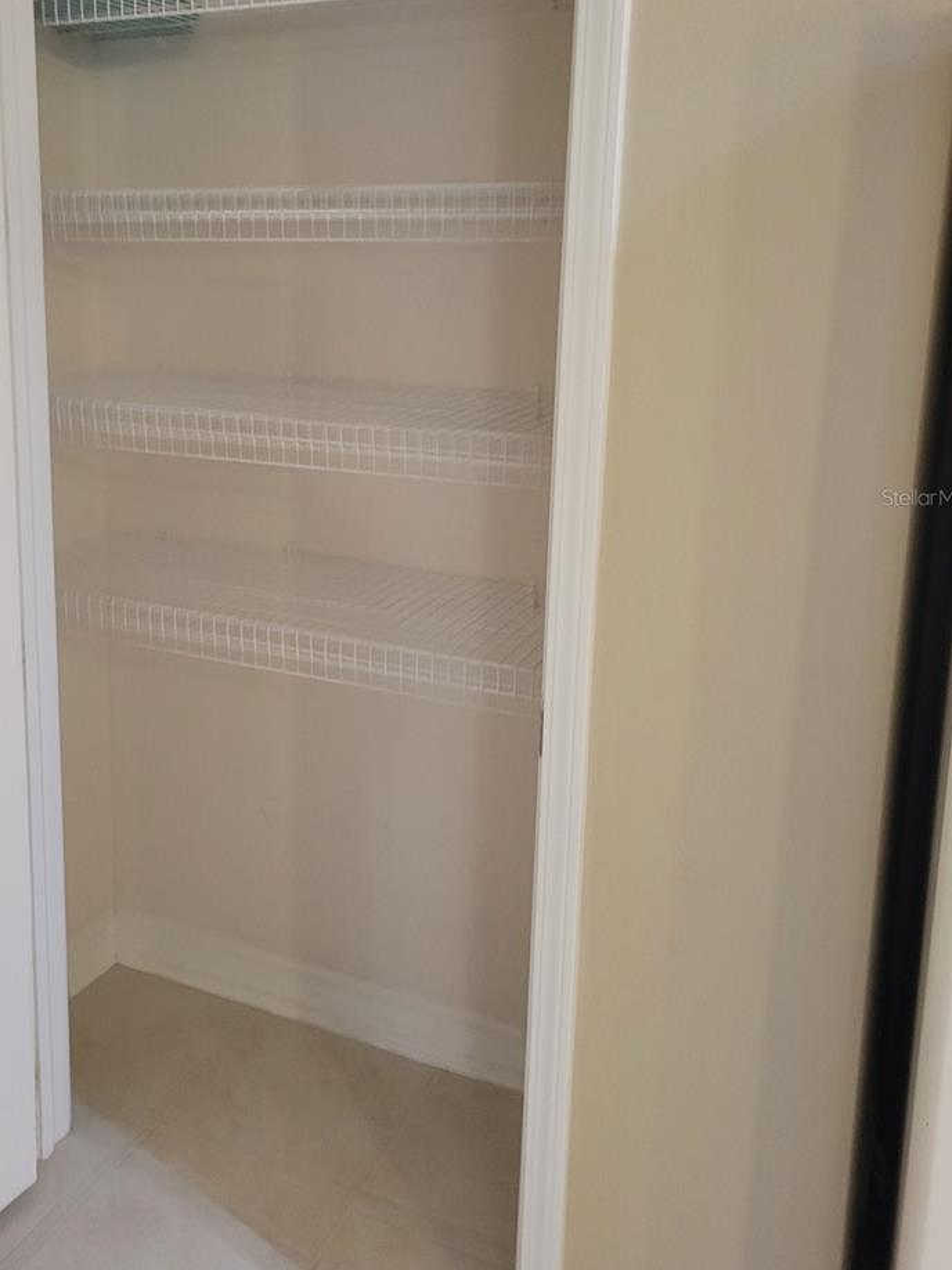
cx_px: 357
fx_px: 1247
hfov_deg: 41.5
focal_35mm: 34
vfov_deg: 53.5
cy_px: 497
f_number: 1.8
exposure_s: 1/40
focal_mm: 5.4
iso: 640
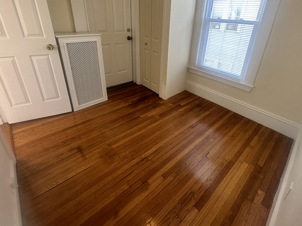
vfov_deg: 70.6
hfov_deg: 87.5
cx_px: 164
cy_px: 87
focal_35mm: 18
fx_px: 157
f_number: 2.2
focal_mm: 2.22
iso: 160
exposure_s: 1/120
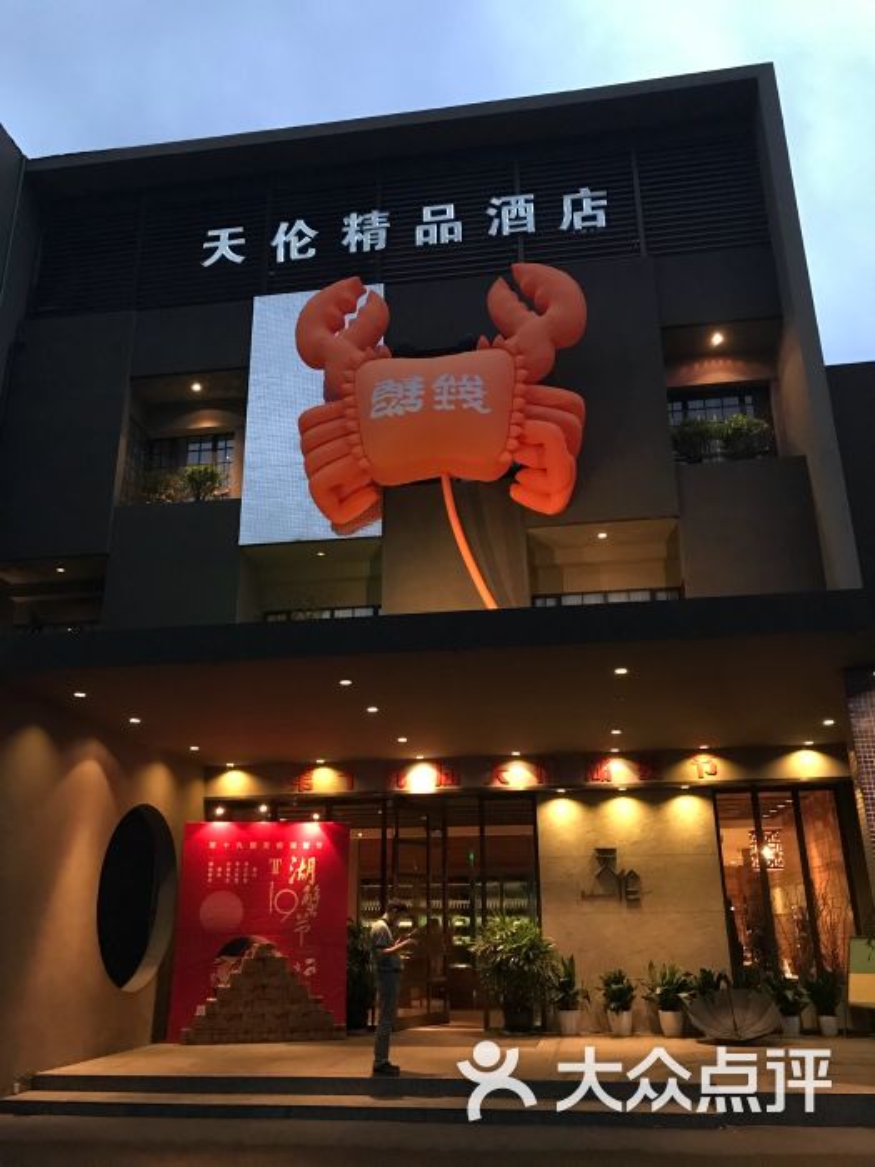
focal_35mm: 28
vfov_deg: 63.4
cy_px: 584
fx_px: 944
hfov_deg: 49.7
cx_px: 438
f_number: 1.8
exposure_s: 1/5
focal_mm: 3.99
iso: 80
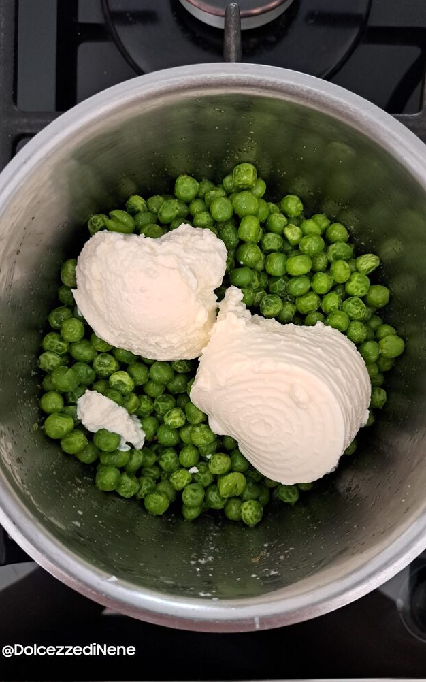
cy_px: 343
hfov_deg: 47.5
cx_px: 231
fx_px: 483
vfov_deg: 70.4
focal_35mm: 26
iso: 500
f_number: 1.8
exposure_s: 1/25
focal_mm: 5.23
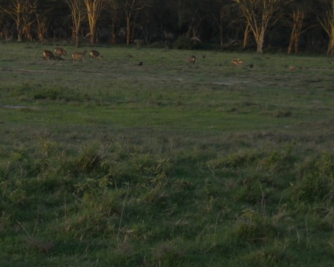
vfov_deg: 8.4
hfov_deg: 10.5
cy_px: 50
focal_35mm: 184
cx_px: 68
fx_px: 1817
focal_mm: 17.1
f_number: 4.7
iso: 84
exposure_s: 1/125
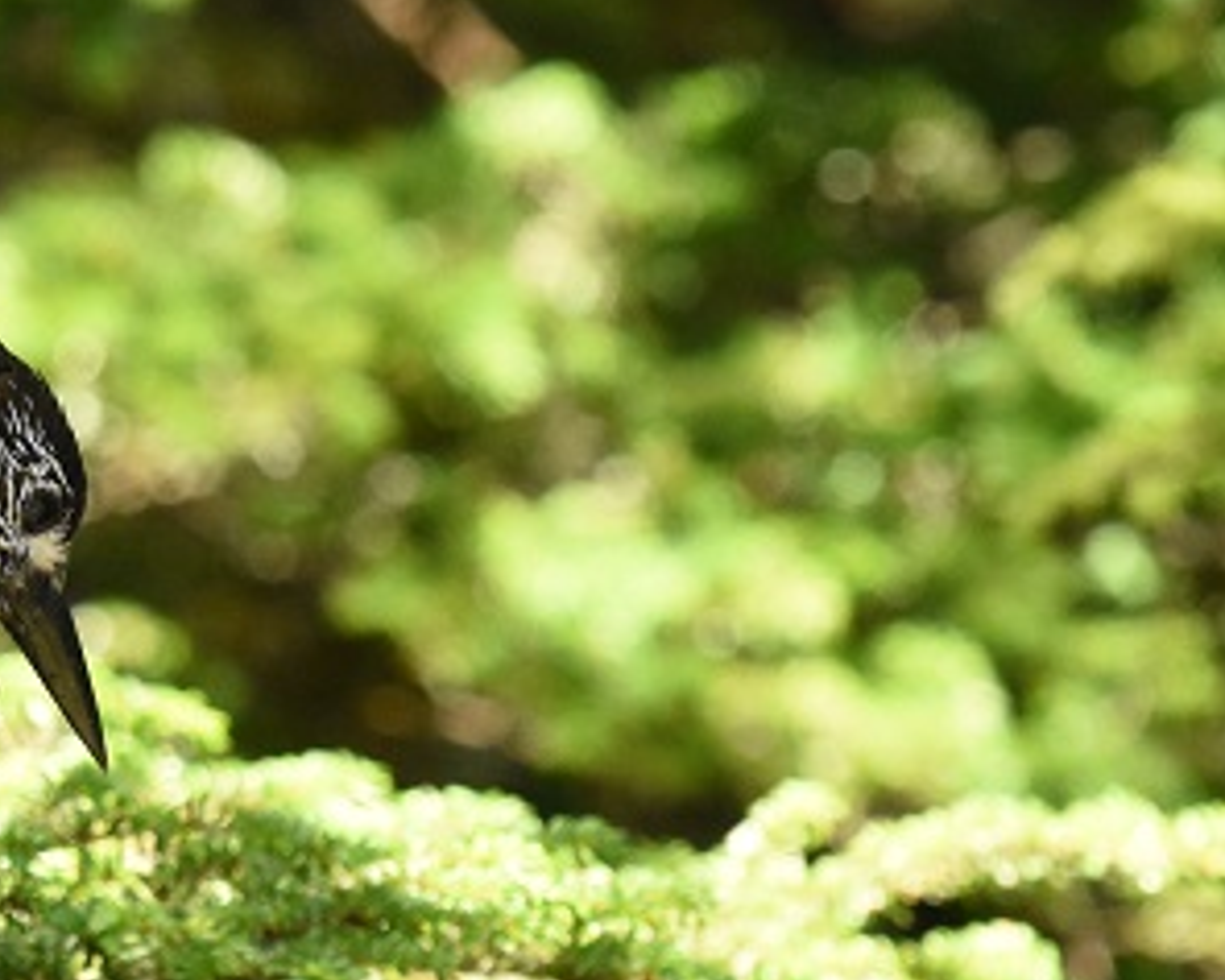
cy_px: 523
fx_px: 41381
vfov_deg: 1.4
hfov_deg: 1.7
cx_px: -124
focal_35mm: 1141
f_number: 8
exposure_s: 1/1000
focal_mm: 300
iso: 3200
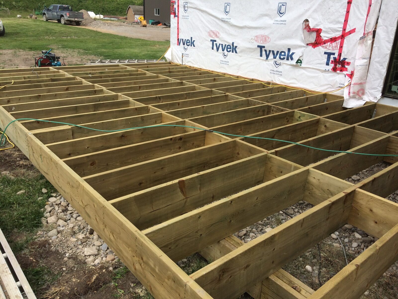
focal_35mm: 29
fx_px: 333
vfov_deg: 48.2
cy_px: 150
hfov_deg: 61.7
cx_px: 199
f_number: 2.2
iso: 32
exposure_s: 1/1208
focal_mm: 4.15
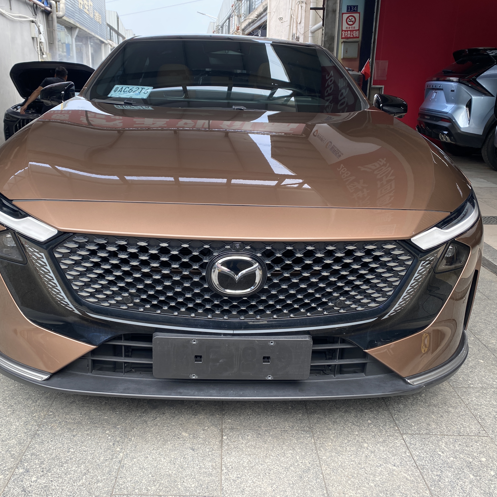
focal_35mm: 31
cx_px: 228
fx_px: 504
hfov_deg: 52.5
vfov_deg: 52.5
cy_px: 250
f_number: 1.8
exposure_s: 1/267
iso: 32
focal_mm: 4.25
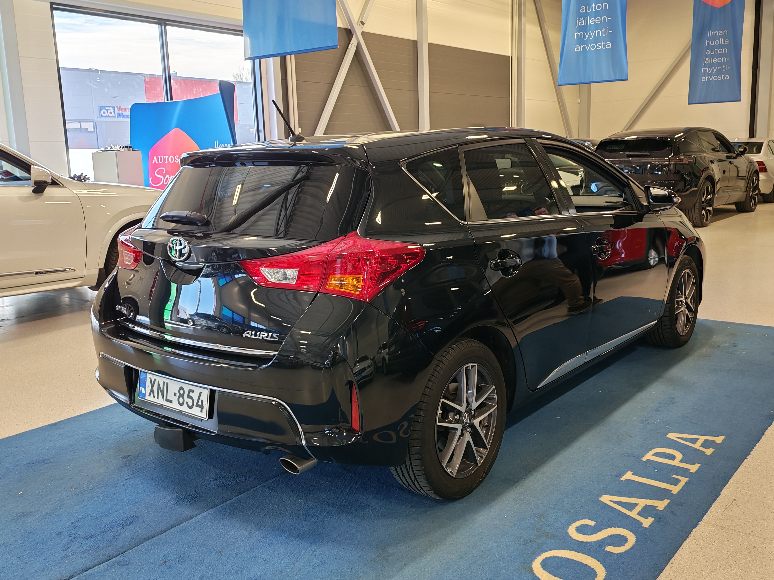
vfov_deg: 42.9
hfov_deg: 55.4
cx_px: 387
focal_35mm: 33
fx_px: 738
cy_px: 290
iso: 125
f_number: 1.9
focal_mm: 6.12
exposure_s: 1/100
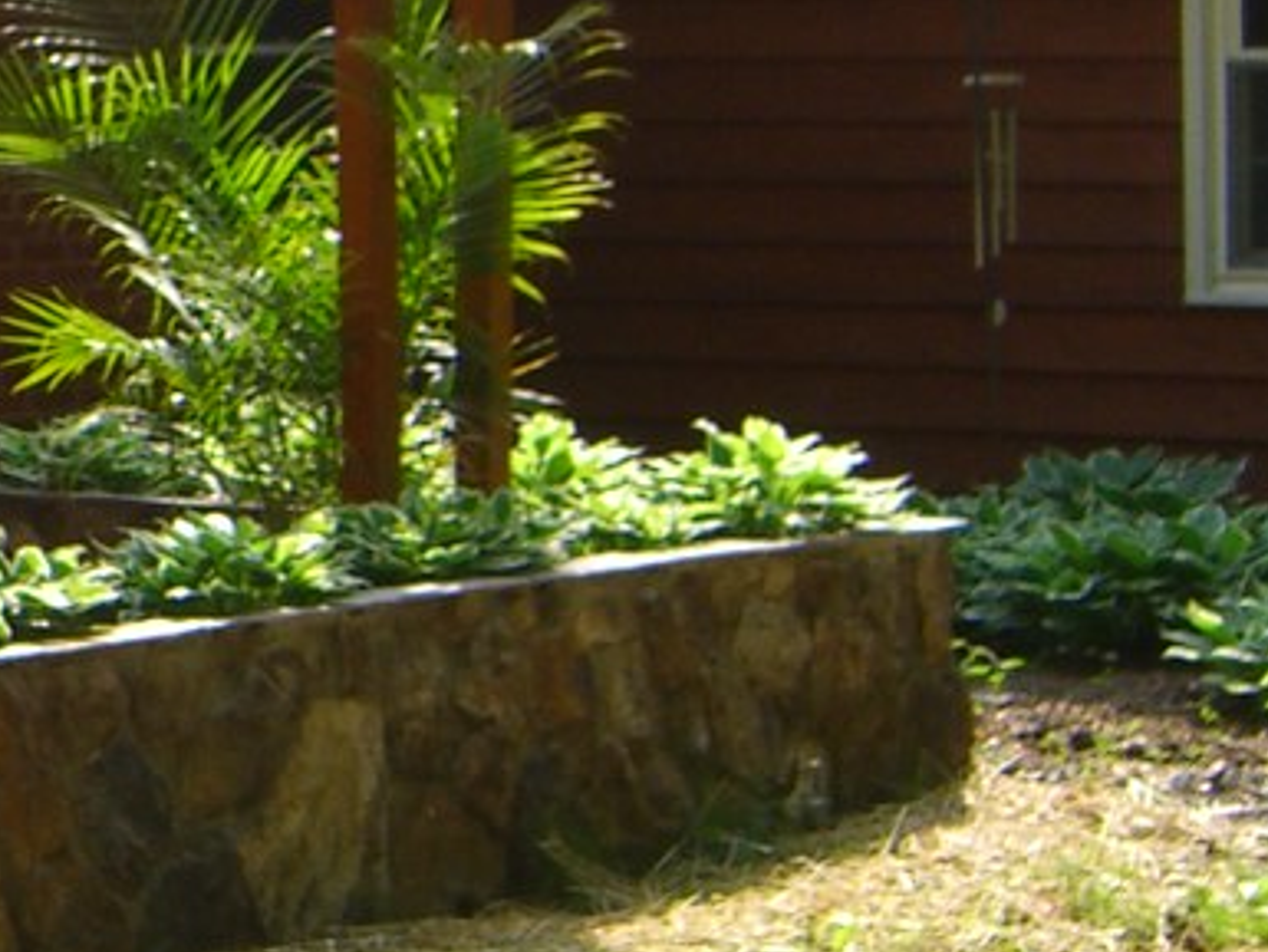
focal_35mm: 158
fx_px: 5789
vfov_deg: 9.4
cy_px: 115
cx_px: -817
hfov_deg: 11.8
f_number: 4
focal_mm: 7.9
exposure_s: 1/250
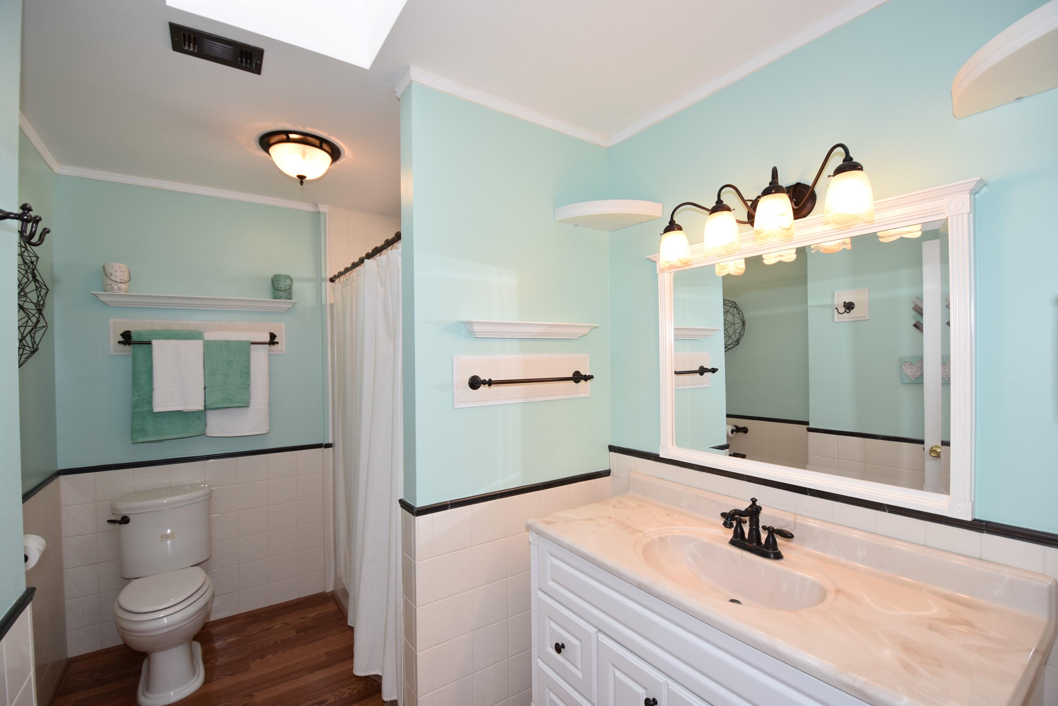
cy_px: 353
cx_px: 529
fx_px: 441
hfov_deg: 100.4
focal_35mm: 15
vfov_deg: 77.4
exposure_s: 1/60
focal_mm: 10
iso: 280
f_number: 4
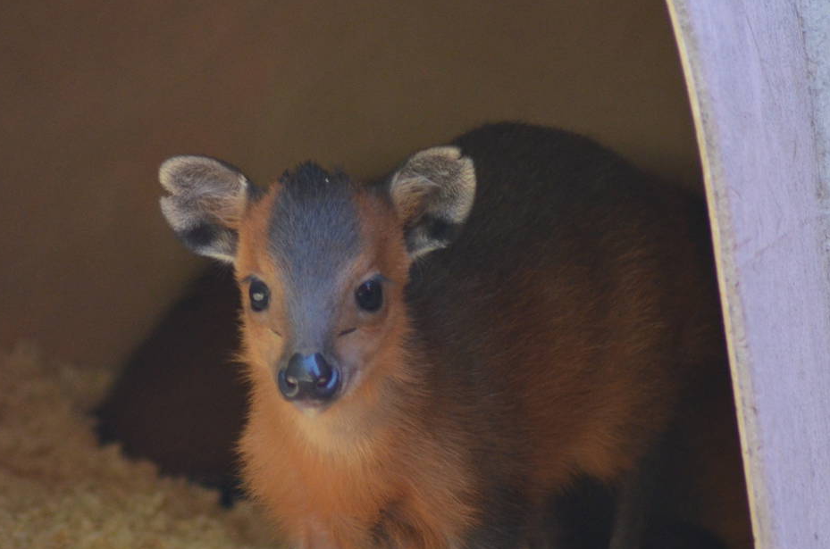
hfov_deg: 3.2
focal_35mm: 646
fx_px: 14861
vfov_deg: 2.1
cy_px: 455
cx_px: 289
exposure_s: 1/500
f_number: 5
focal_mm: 250
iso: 1600
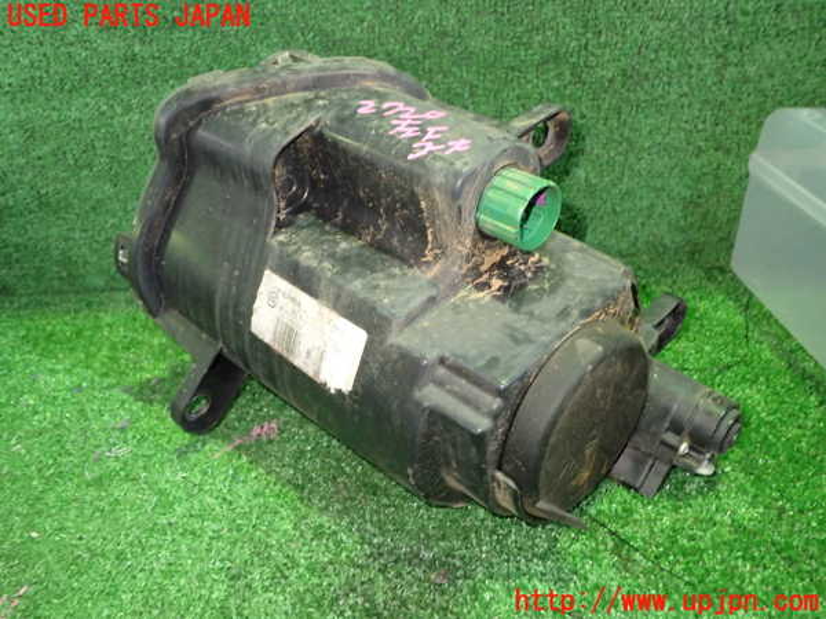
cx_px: 413
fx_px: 716
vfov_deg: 46.8
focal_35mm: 30
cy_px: 310
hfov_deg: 60.0
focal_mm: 5.4
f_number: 2.3
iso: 640
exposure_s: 1/30
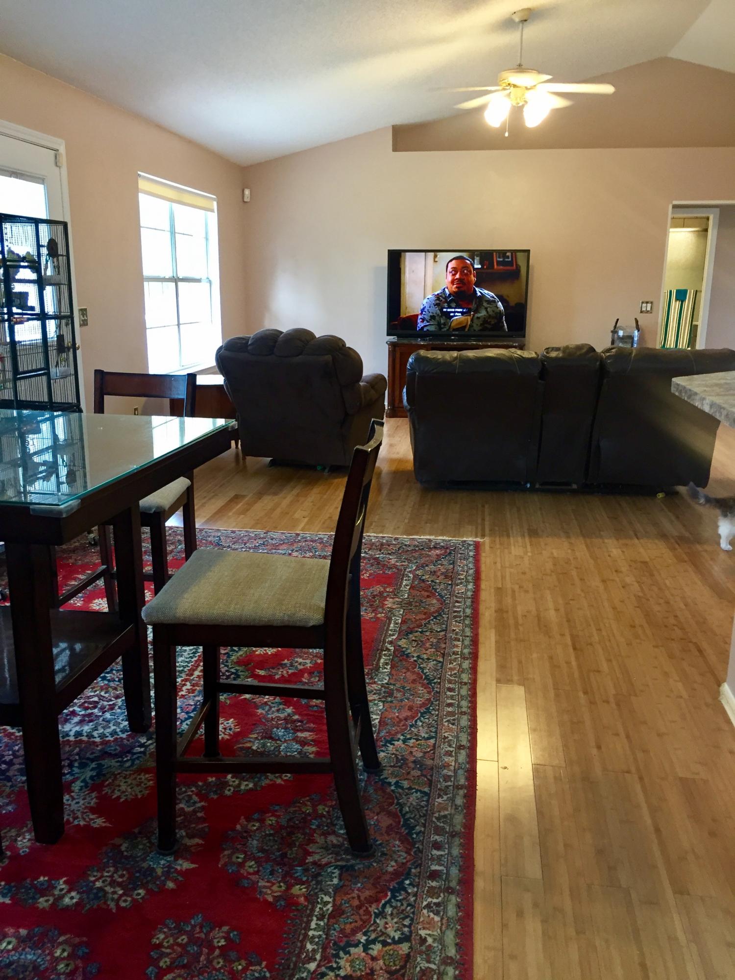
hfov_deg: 48.2
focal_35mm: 29
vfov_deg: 61.7
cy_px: 490
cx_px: 368
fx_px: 821
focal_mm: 4.15
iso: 100
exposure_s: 1/30
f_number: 2.2
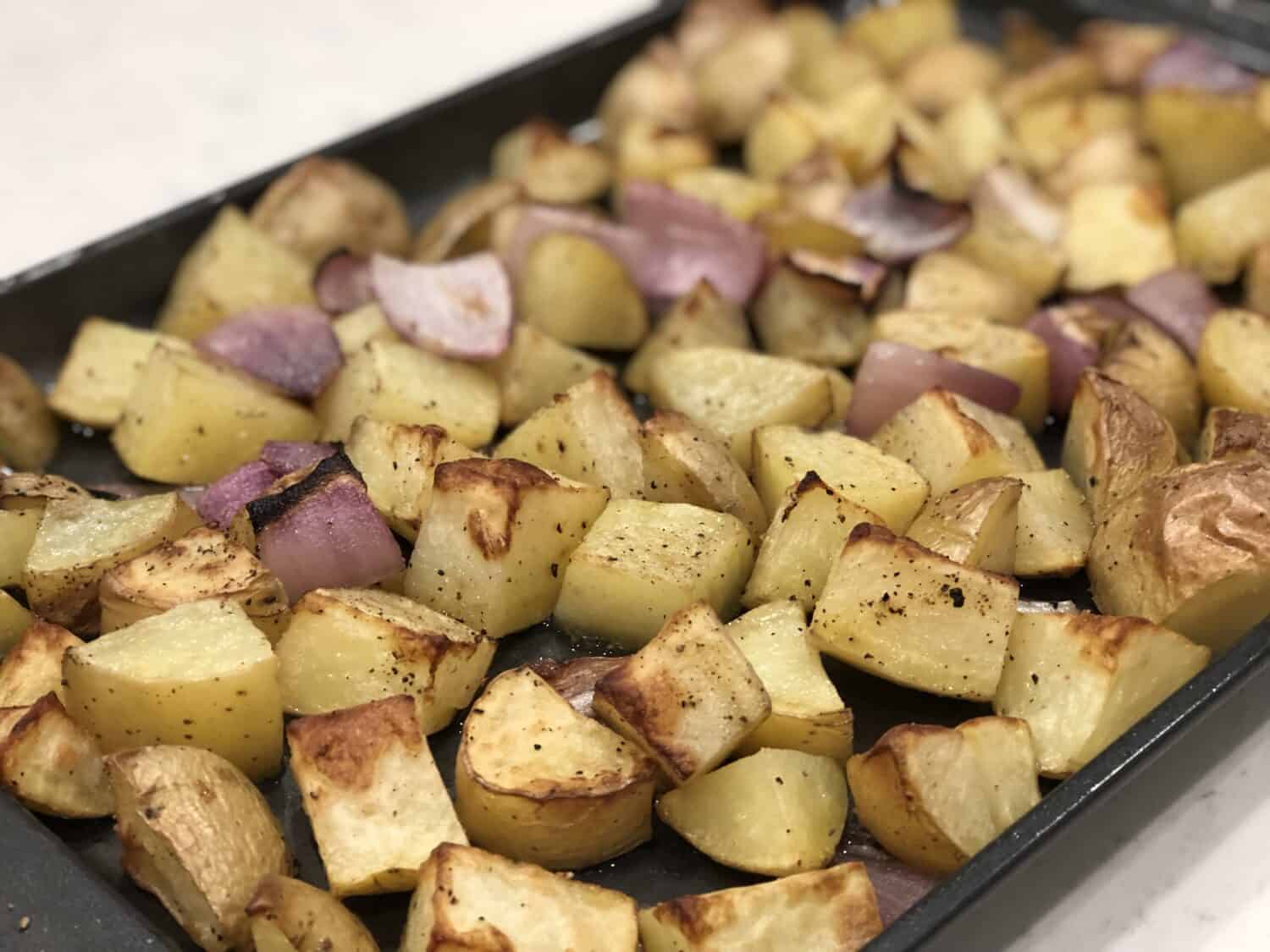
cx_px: 635
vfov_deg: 25.7
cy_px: 476
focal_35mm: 57
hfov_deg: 33.8
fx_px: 2091
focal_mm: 6.6
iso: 100
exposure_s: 1/30
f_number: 2.8
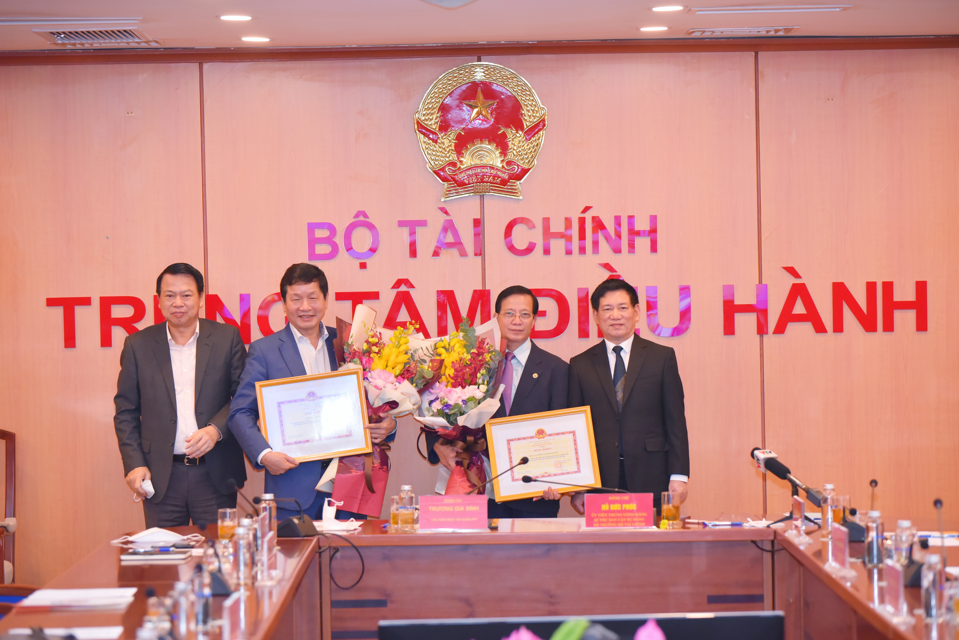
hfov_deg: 18.6
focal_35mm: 110
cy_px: 320
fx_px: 2931
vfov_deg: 12.5
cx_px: 480
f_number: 3.2
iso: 2000
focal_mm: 110
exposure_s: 1/250
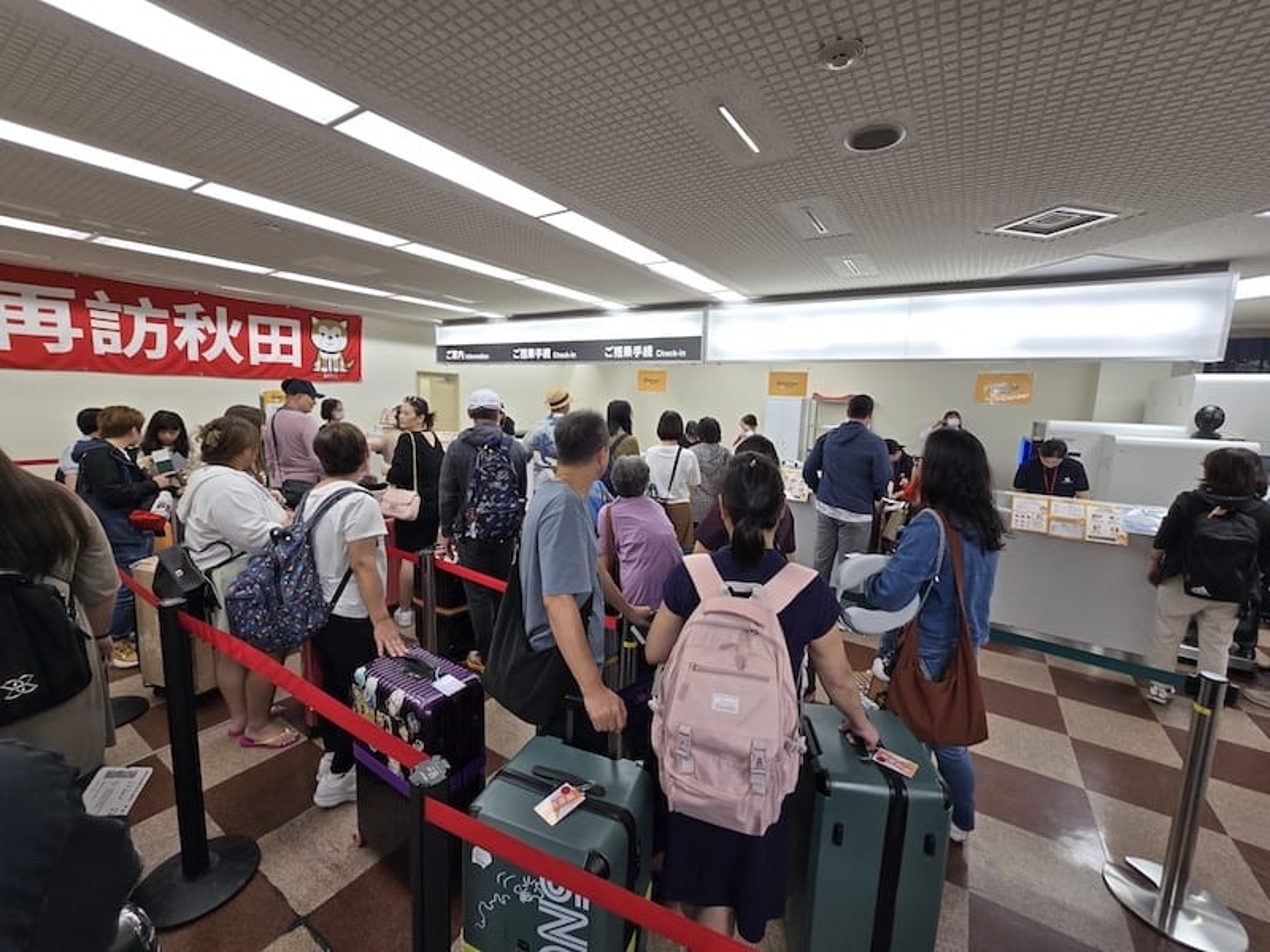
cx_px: 635
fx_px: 477
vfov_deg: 89.9
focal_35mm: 13
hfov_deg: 106.2
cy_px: 476
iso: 50
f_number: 2.2
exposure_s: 1/112
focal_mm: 2.2
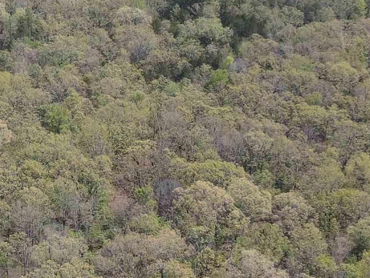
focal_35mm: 86
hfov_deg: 22.1
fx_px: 919
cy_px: 147
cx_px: 23
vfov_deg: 17.2
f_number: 2.8
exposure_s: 1/350
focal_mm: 4.5
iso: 100
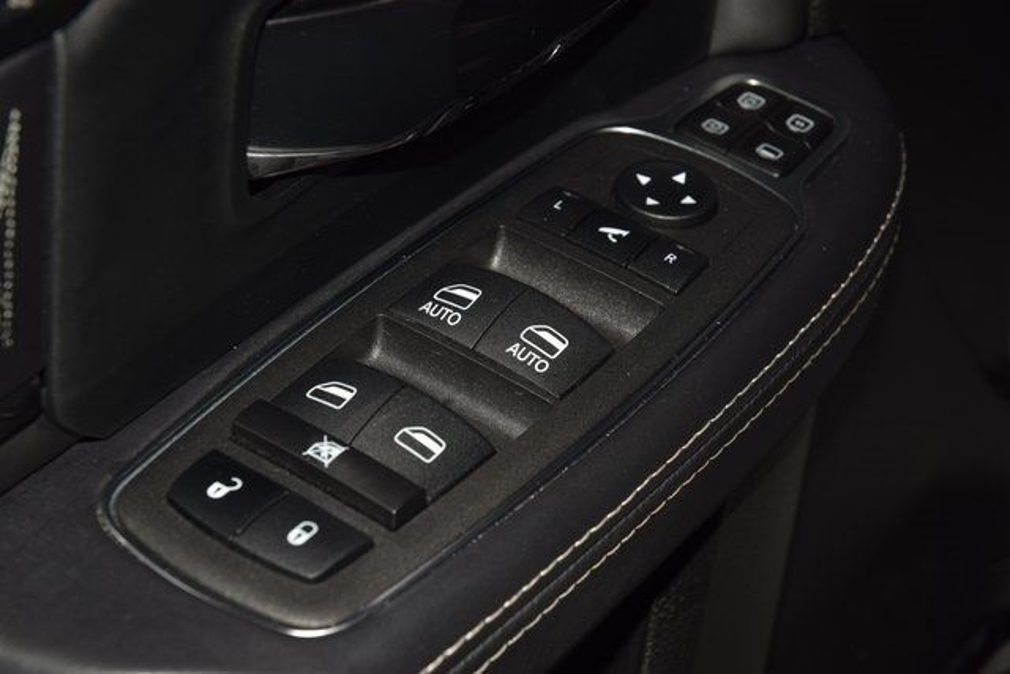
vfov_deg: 13.0
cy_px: 337
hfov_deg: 19.5
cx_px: 505
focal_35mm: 105
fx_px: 2946
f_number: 8
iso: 100
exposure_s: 1/125
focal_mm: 70
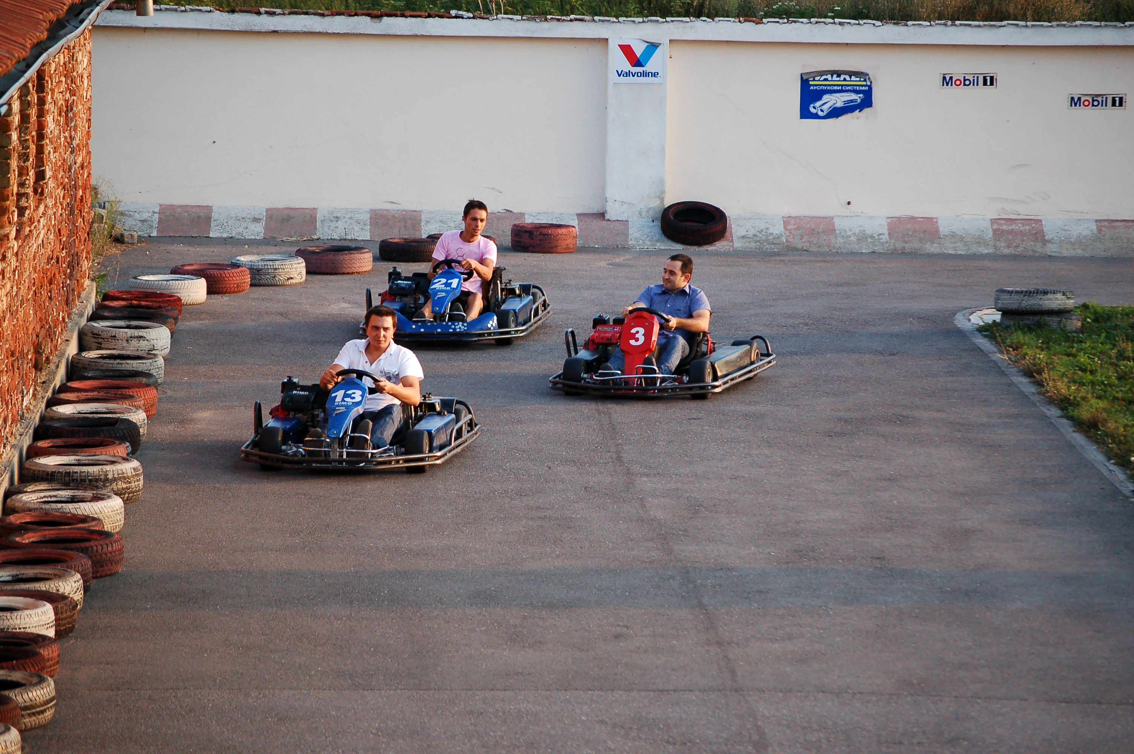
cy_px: 377
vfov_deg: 8.7
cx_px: 567
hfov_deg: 13.1
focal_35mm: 158
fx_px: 4957
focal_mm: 105
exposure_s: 1/500
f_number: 4.8
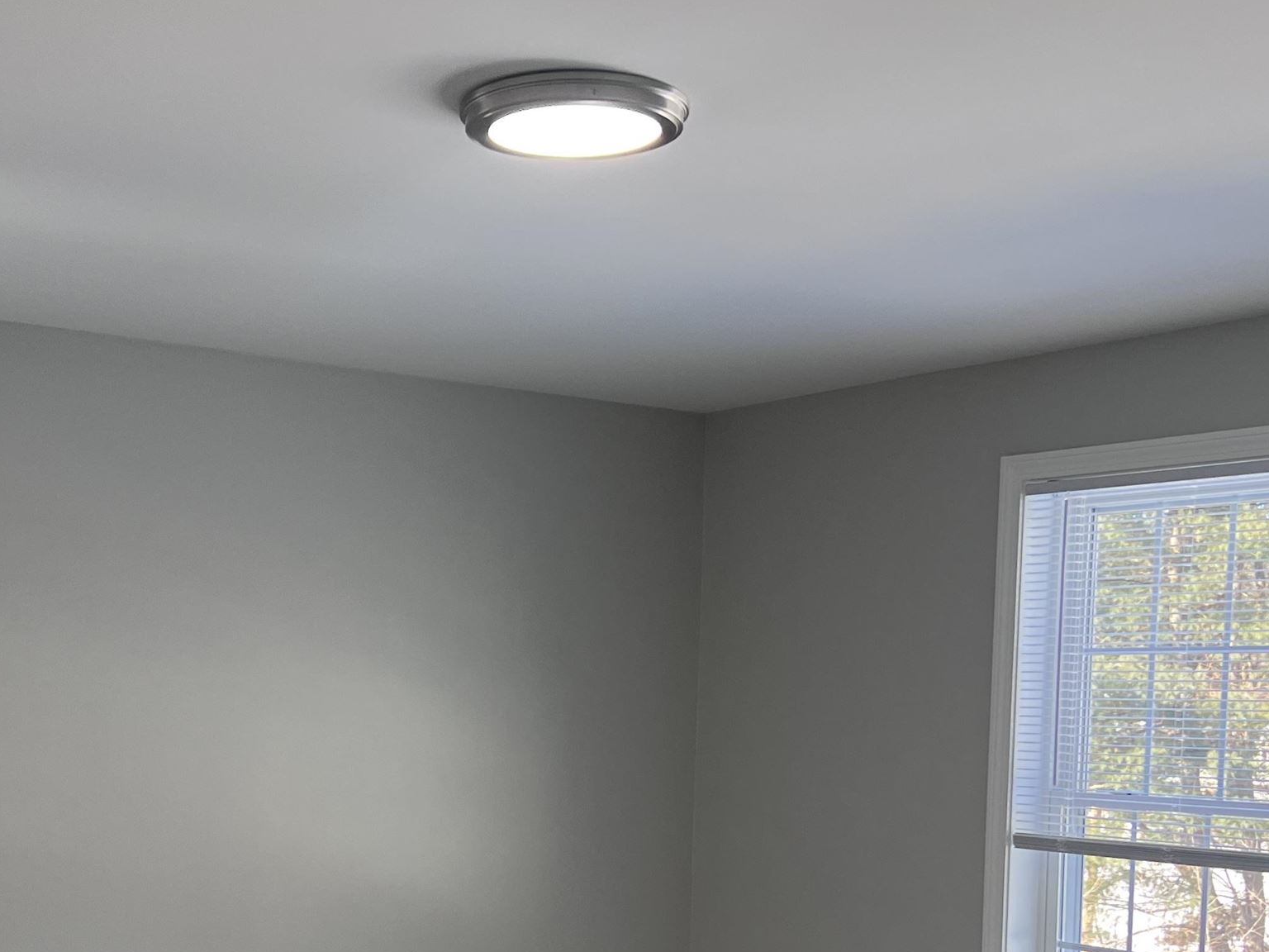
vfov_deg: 27.1
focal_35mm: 52
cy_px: 857
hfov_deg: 36.6
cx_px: 484
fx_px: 1906
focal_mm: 5.7
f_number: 1.5
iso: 64
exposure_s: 1/142
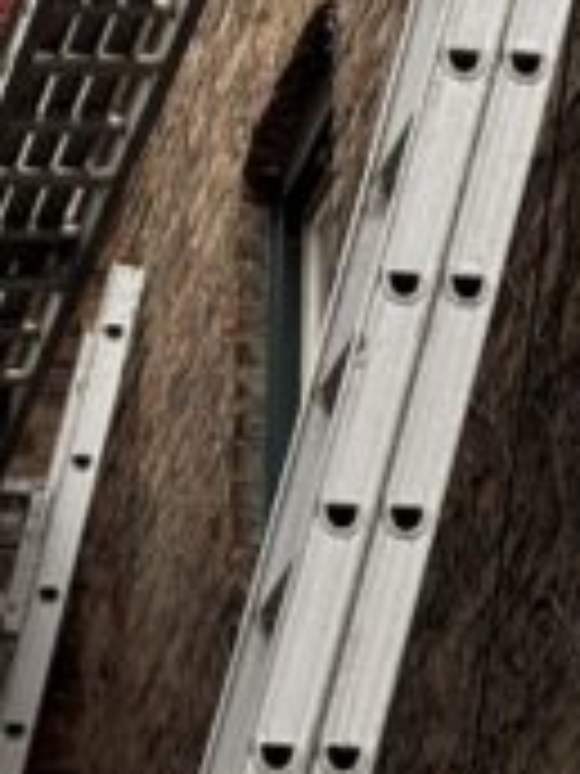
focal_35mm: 309
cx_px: 432
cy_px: -310
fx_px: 6903
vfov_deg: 6.3
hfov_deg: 4.8
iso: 32
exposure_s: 1/227
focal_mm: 5.96
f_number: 1.6
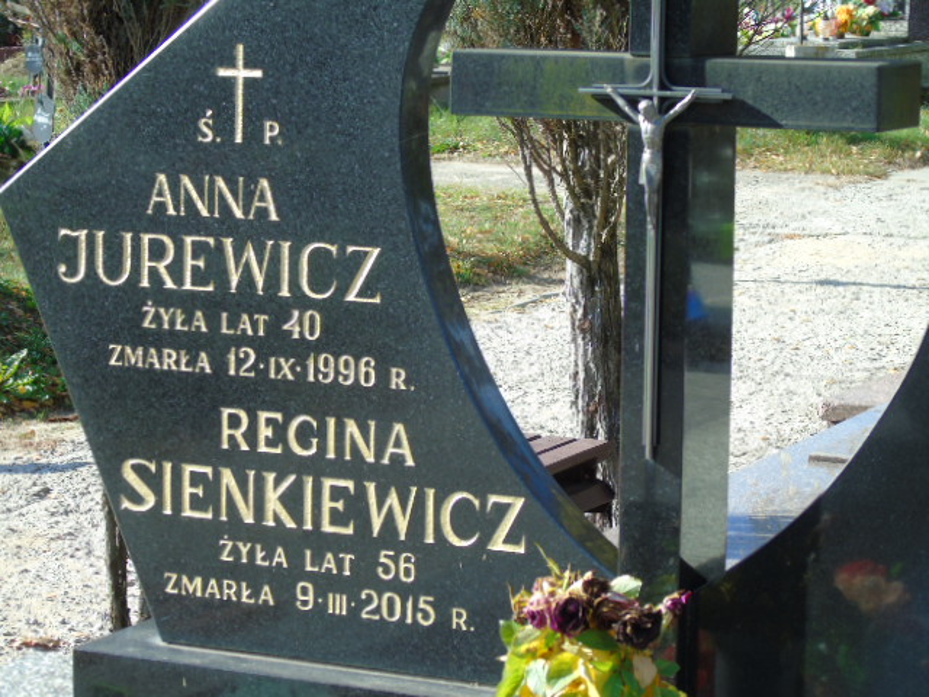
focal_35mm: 108
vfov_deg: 13.7
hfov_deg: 18.2
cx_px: 464
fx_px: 2898
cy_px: 348
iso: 80
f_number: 4.4
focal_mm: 19
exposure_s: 1/160
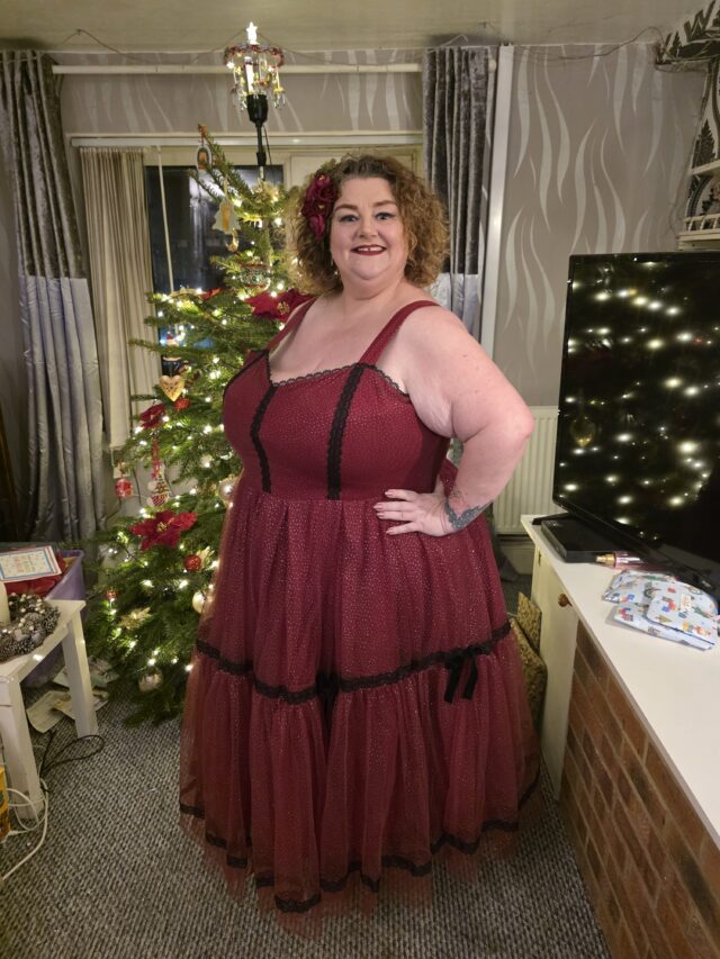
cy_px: 480
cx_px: 360
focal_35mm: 23
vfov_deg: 73.9
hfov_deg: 58.9
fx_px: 638
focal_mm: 6.3
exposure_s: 1/50.9
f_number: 1.7
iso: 1250
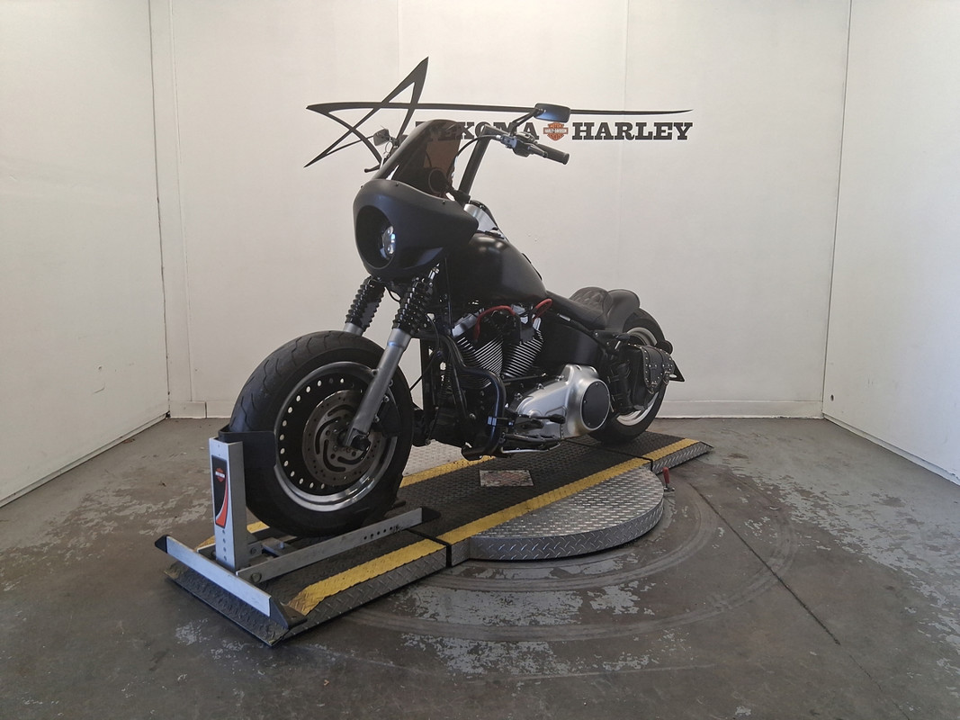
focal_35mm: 26
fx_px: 721
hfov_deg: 67.3
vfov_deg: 53.1
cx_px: 480
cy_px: 360
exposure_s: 1/120
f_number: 1.8
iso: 130
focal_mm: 3.98
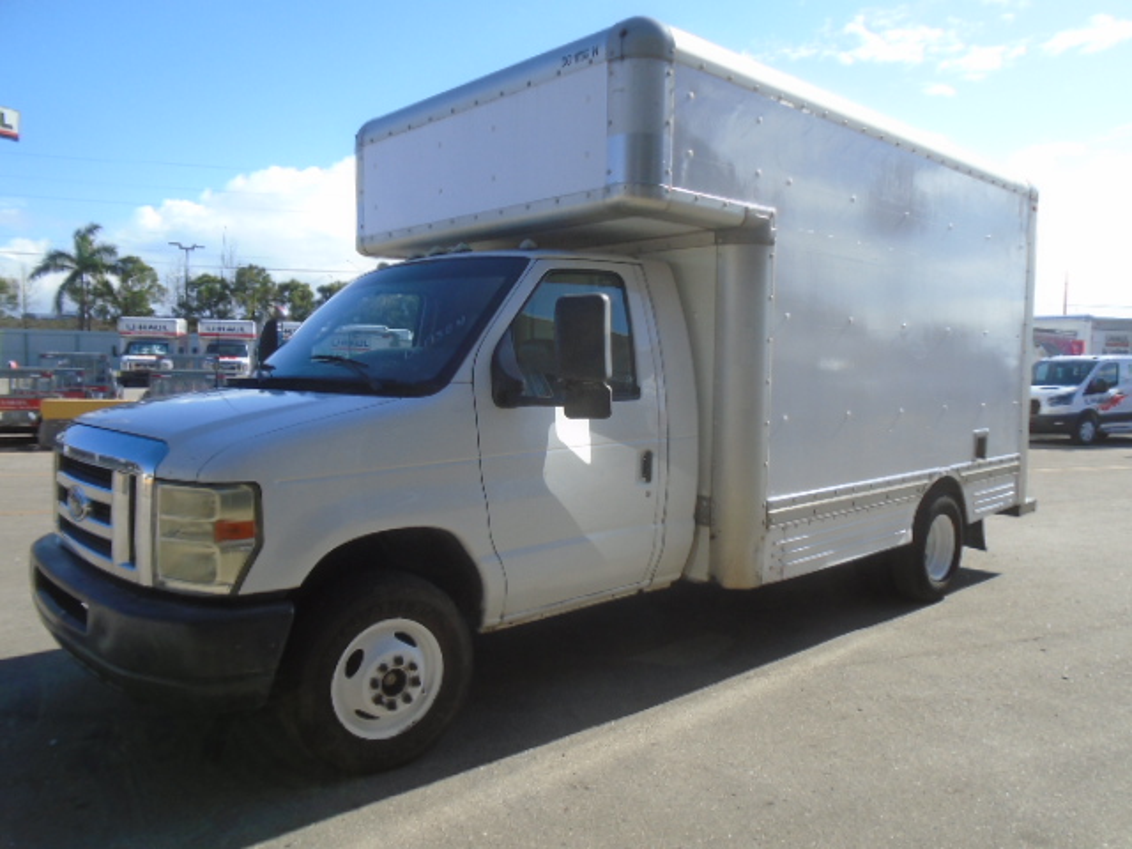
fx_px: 850
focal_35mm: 26
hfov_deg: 67.3
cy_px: 424
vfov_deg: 53.1
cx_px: 566
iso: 100
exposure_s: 1/640
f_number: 3.2
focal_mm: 4.6
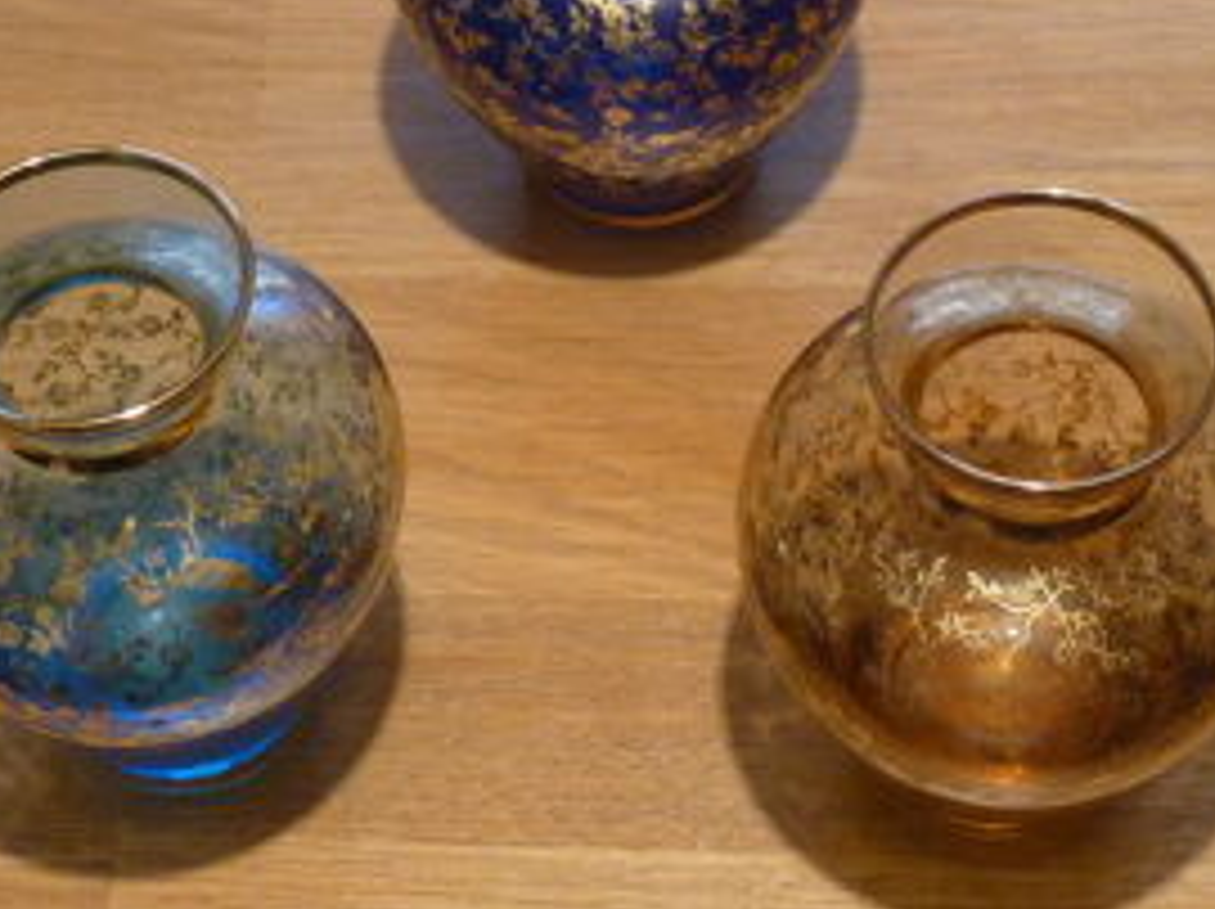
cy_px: 252
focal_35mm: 105
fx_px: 3682
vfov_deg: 14.0
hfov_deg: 18.7
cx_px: 698
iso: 400
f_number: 3.2
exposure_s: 1/8
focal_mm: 10.4
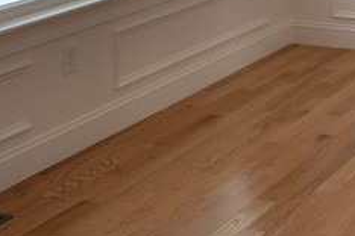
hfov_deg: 22.2
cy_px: -80
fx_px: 759
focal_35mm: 77
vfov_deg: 16.6
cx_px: 519
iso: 200
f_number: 8
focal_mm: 24
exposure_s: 1/8
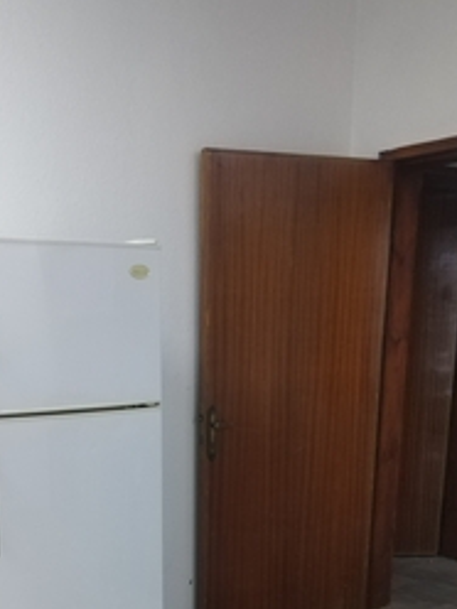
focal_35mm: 48
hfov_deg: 30.1
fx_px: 845
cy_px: 546
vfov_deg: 37.1
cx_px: 154
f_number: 1.8
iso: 1515
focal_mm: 6.24
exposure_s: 1/30
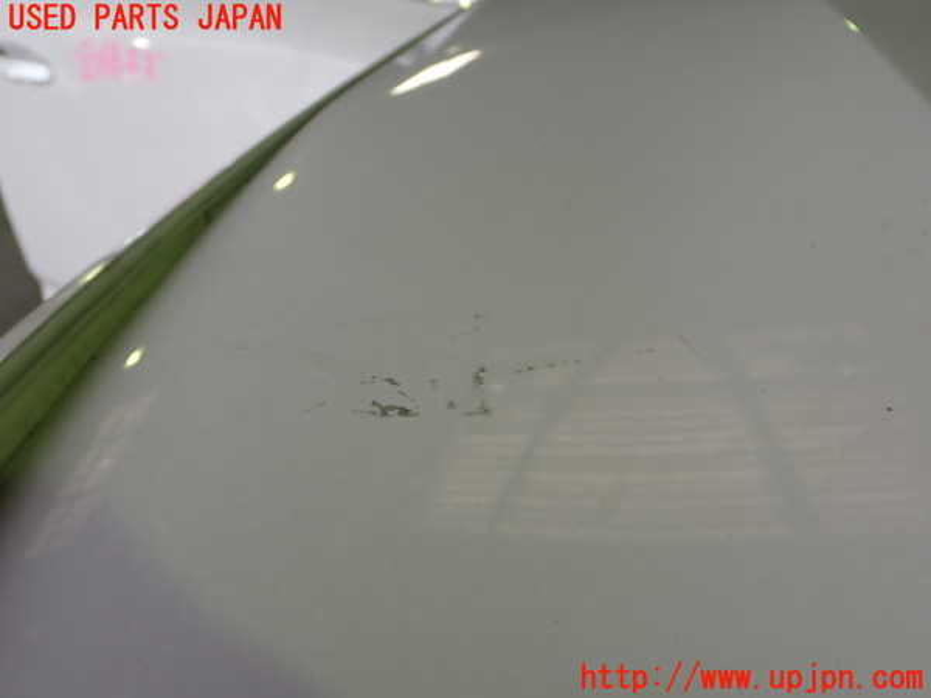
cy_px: 349
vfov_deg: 37.7
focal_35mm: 38
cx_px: 466
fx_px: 1022
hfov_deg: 49.0
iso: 200
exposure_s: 1/40
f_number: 2.7
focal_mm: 6.83
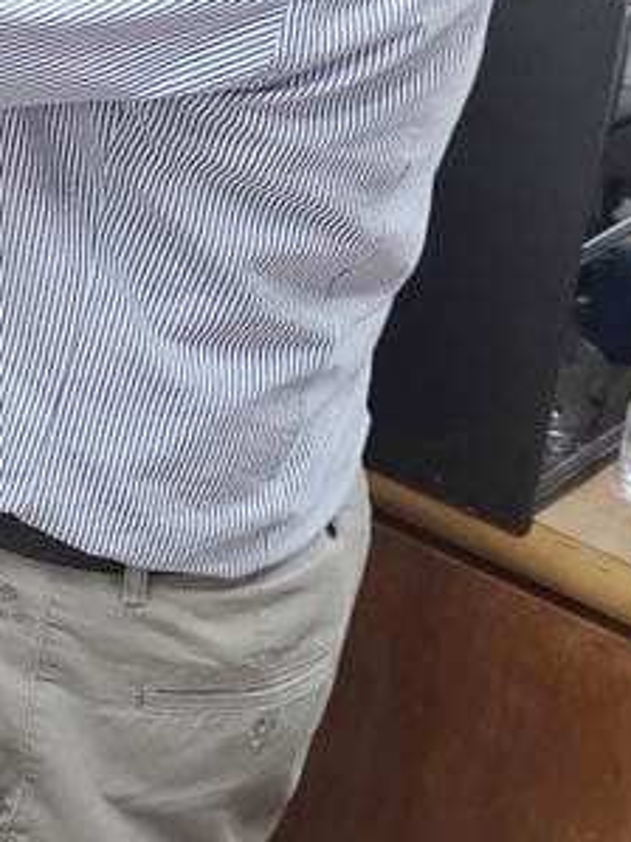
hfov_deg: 11.1
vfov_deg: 15.6
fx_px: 2992
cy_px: -82
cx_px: -569
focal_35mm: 123
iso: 640
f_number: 1.7
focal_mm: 6.3
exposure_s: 1/40
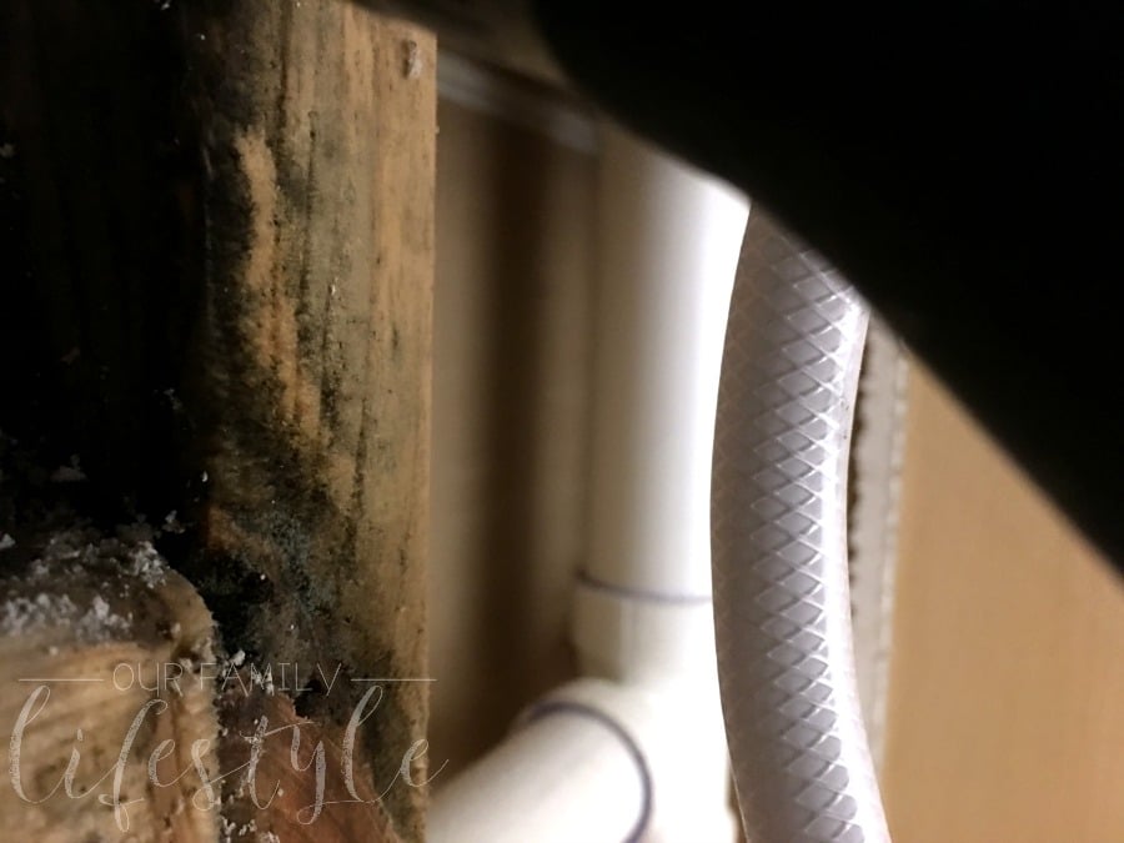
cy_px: 422
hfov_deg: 61.7
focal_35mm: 29
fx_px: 942
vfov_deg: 48.2
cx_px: 562
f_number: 2.2
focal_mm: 4.15
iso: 160
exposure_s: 1/4
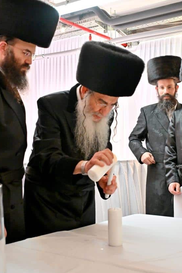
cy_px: 116
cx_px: 93
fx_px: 394
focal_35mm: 52
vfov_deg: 38.1
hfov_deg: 26.0
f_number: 4
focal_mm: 28
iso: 2000
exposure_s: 1/160
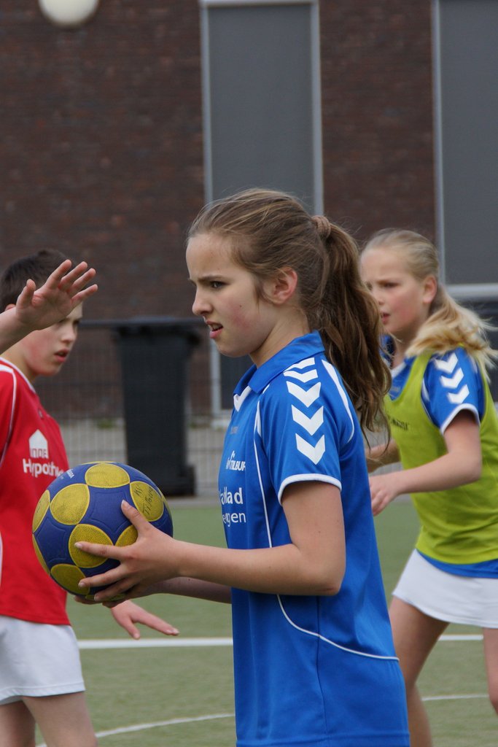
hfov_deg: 6.8
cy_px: 374
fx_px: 4200
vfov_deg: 10.2
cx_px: 249
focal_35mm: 202
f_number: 6.3
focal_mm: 135
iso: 320
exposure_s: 1/800
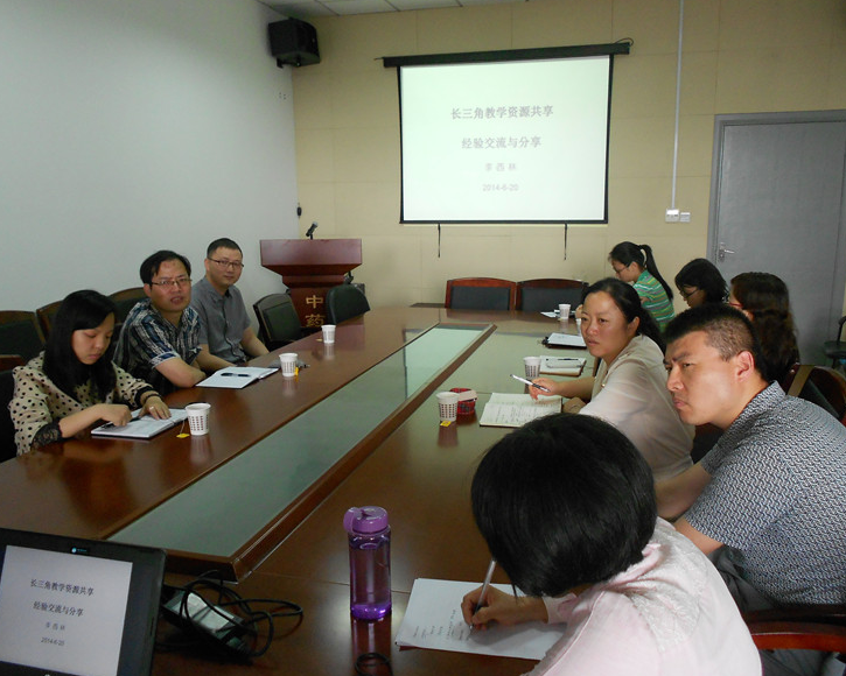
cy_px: 341
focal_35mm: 28
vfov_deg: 51.5
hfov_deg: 62.2
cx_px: 441
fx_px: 701
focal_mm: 4.6
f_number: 3.2
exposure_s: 1/30
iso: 250
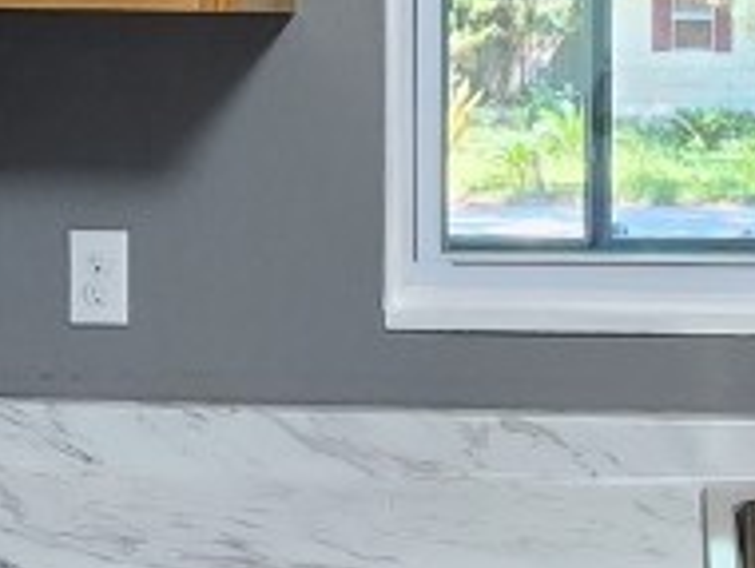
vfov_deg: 20.9
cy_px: 171
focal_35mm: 70
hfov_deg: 26.7
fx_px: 1529
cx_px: 691
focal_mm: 2.2
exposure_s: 1/40
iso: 320
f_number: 2.2
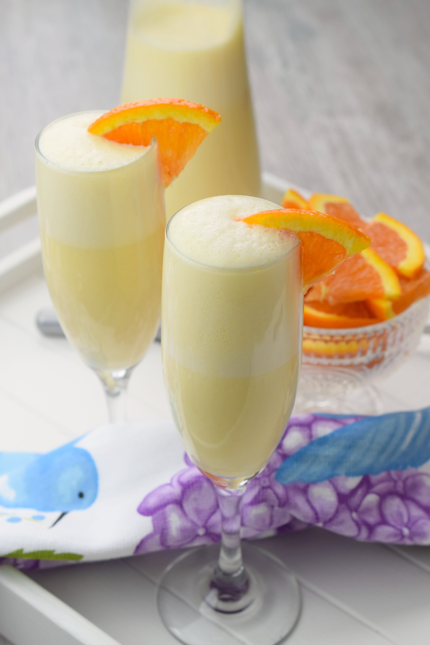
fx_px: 1075
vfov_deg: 33.4
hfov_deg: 22.6
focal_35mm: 60
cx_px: 215
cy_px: 322
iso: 400
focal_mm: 40
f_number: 7.1
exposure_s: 1/200
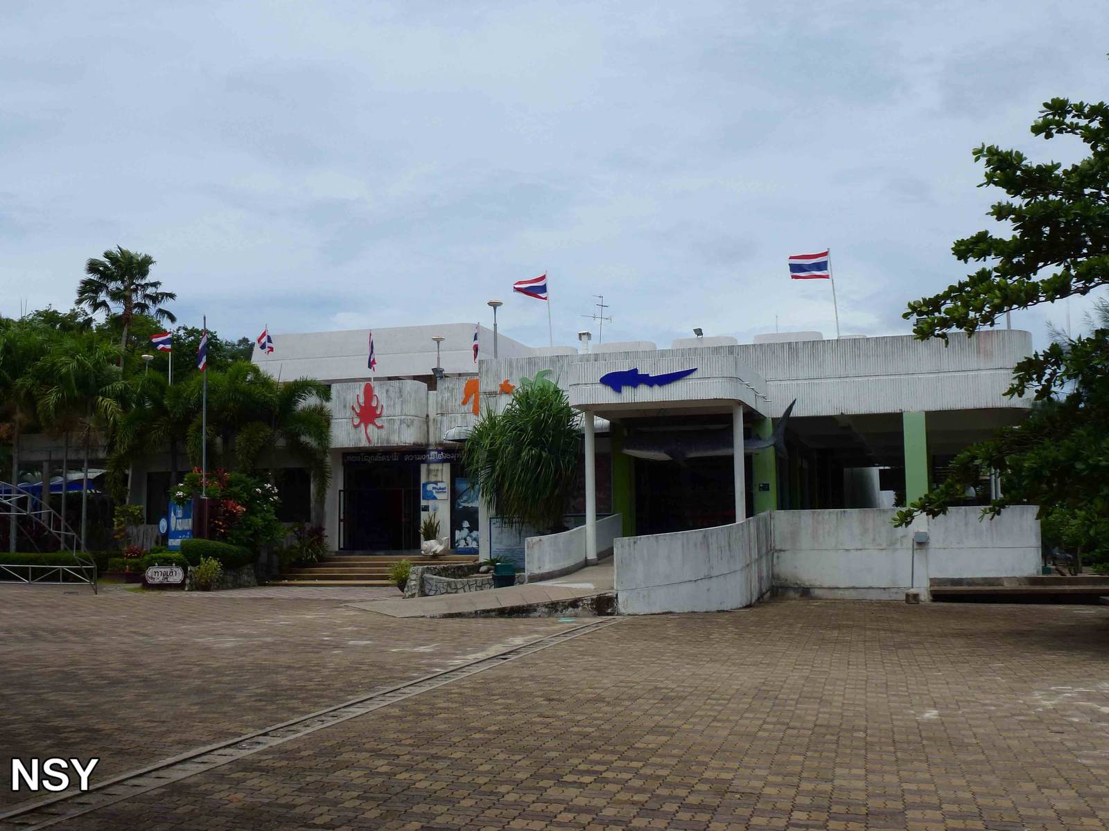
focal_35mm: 38
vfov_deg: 37.7
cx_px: 554
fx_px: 1217
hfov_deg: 49.0
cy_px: 416
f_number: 3.8
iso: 100
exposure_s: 1/2000
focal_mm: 6.8
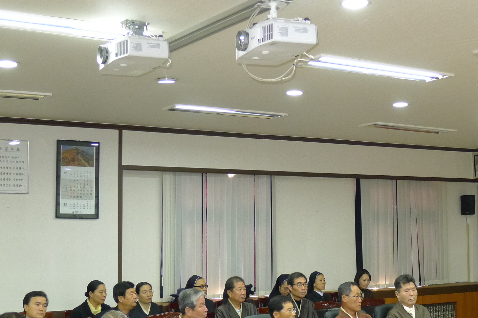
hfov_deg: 34.3
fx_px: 769
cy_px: 188
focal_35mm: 58
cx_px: 312
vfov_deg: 23.3
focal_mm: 8.5
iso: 500
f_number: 2.5
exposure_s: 1/60
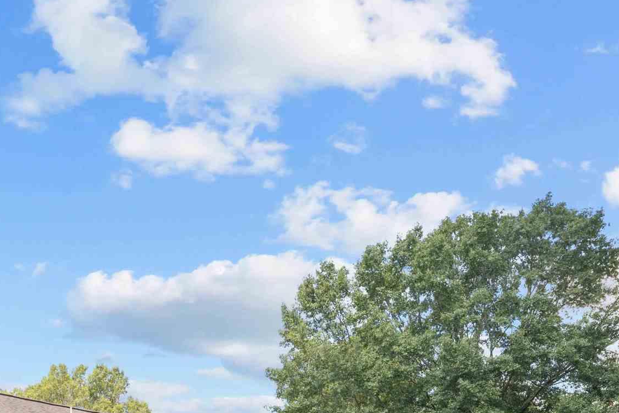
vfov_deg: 28.4
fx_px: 653
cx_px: 102
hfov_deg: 47.2
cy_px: 546
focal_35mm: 38
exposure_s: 1/30
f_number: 10
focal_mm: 14
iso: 100
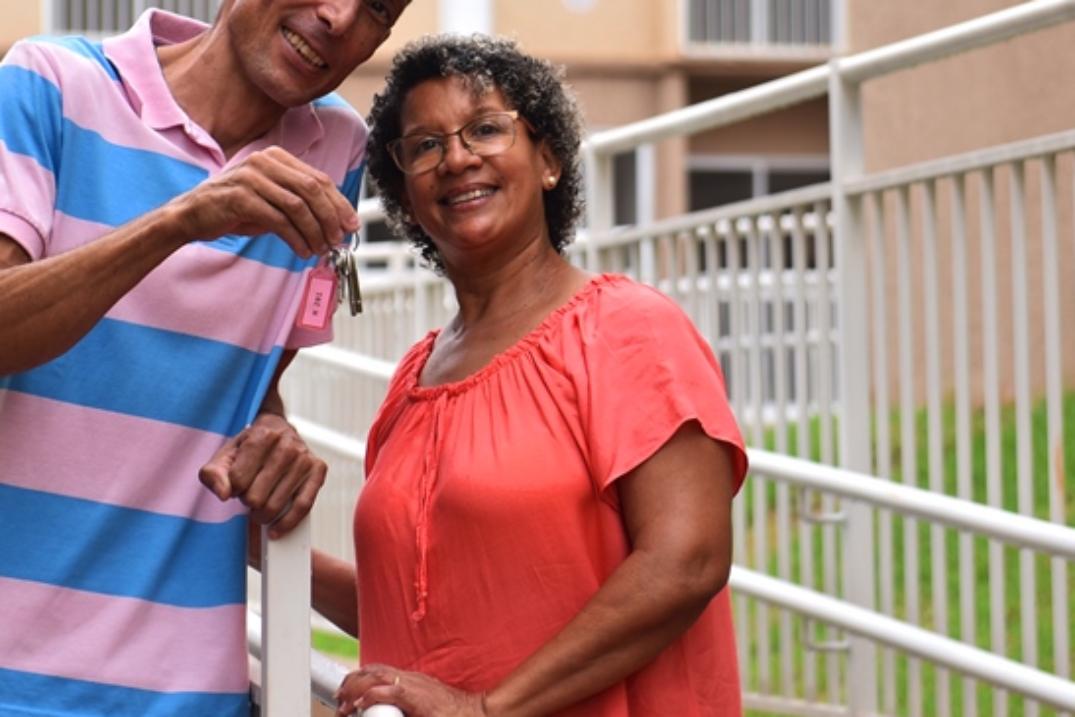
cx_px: 602
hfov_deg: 13.3
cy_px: 105
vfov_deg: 8.9
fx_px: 4600
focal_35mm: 154
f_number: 3.5
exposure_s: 1/250
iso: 200
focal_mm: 70
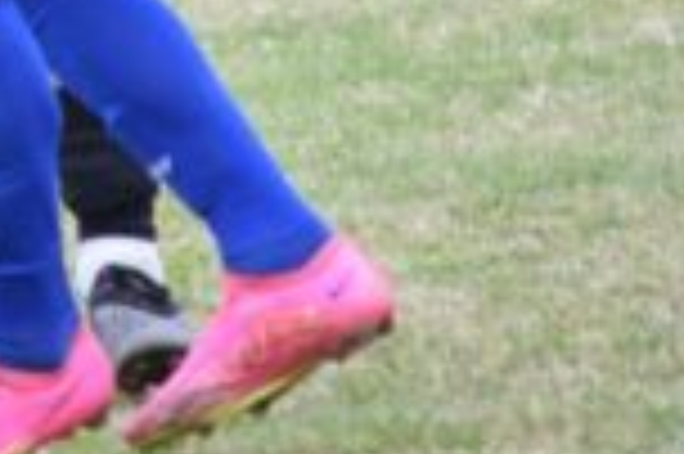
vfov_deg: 0.7
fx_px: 35491
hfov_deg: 1.1
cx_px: -477
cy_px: -378
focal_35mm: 1870
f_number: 5.6
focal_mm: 300
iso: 3200
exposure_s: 1/640
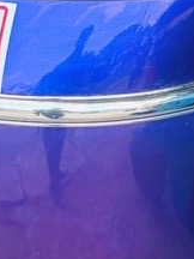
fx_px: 1151
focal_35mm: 154
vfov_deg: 12.8
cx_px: 78
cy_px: 74
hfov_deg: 9.6
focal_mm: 5.96
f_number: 1.6
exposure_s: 1/176
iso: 40
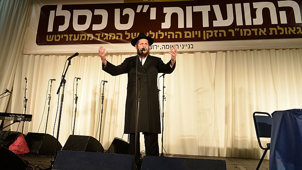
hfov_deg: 67.9
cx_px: 152
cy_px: 87
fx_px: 224
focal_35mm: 28
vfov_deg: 41.5
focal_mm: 26
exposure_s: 1/200
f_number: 5
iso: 640
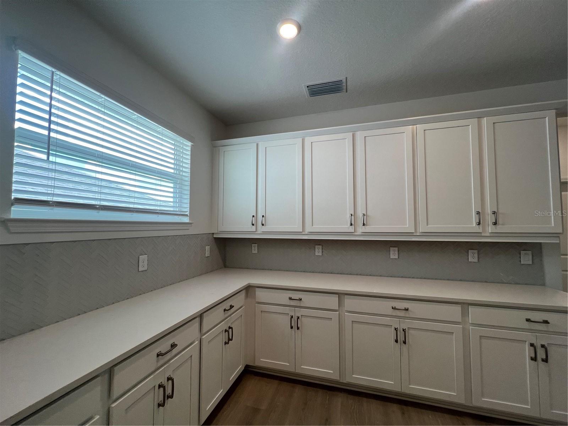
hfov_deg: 106.2
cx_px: 284
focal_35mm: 13
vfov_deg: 89.9
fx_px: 213
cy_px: 213
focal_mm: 1.57
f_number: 1.8
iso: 80
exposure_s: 1/120
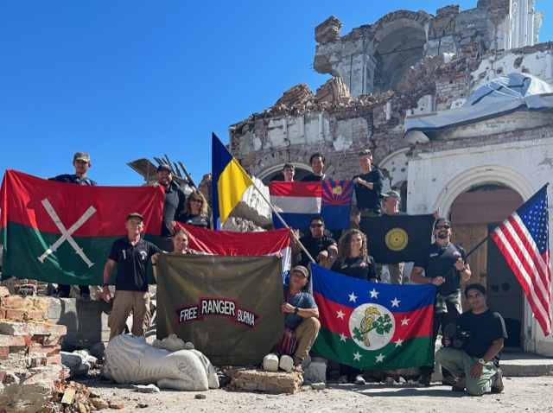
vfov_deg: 56.7
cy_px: 206
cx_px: 276
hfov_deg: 71.7
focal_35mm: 24
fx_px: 383
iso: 80
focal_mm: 6.86
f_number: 1.78
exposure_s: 1/5000
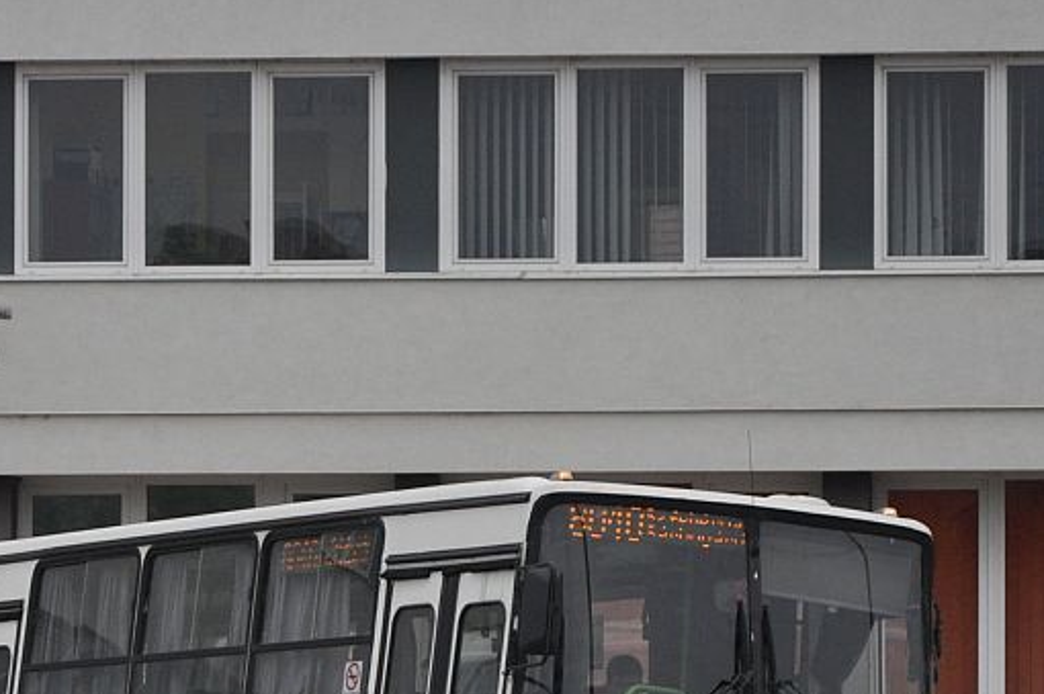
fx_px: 6026
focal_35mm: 208
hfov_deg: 9.9
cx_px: 334
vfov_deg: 6.6
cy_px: 651
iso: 800
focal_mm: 66
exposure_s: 1/640
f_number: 5.3
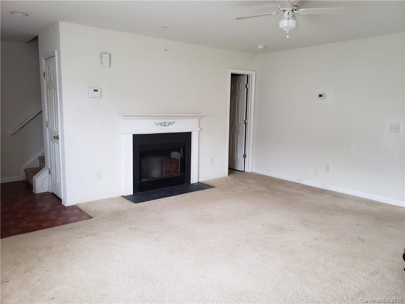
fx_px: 304
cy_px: 152
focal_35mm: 26
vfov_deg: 53.1
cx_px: 202
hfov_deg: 67.3
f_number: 2.4
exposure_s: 1/60
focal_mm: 4.3
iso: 320
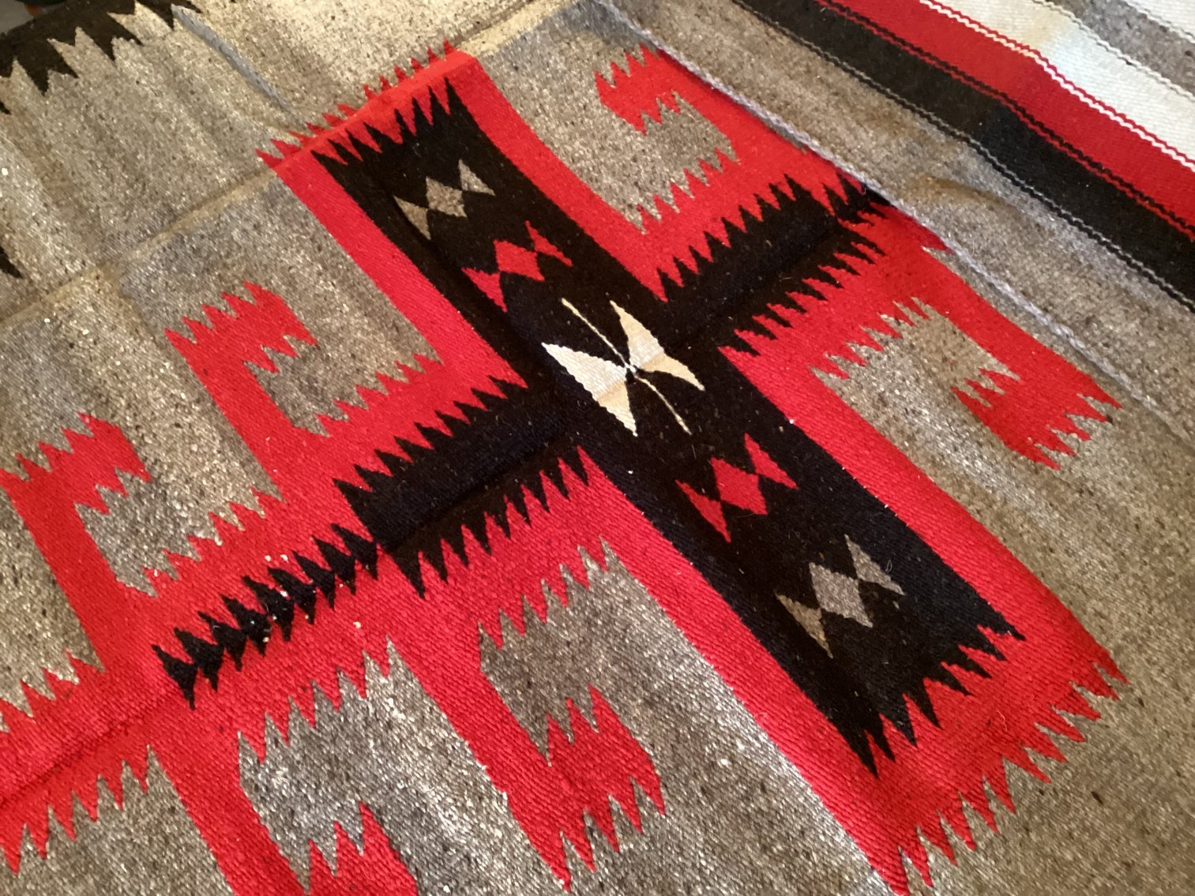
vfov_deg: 45.4
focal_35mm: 31
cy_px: 448
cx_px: 598
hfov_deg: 58.3
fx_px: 1070
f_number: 2.4
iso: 500
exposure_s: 1/25
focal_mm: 3.3
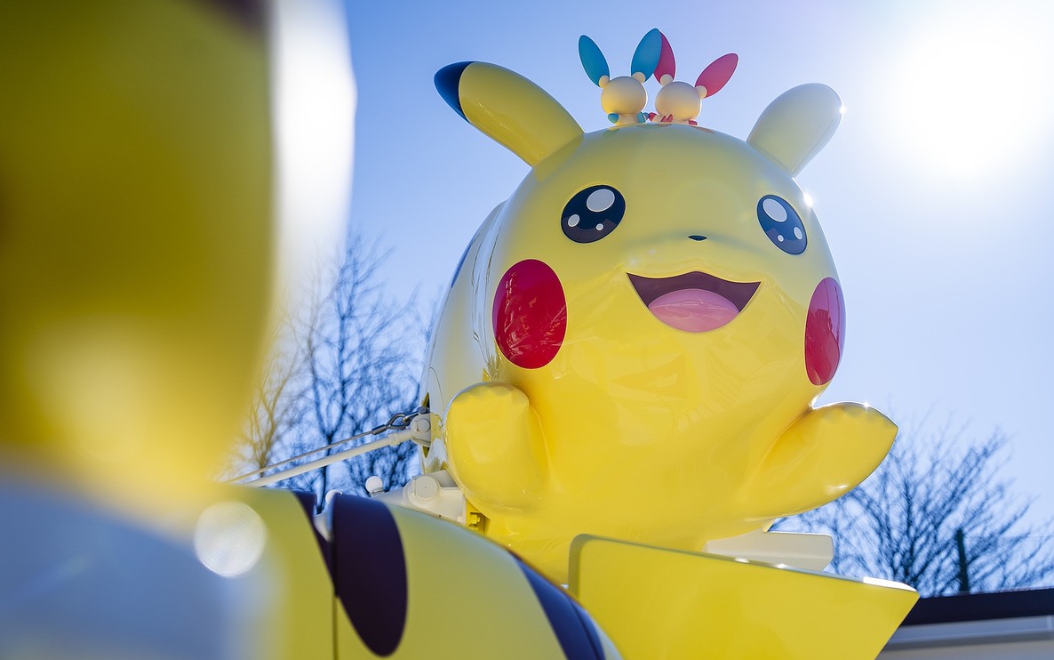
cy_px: 334
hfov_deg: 30.6
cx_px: 526
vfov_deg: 19.4
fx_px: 1925
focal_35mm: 67
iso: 160
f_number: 2.8
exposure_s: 1/3200
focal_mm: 65
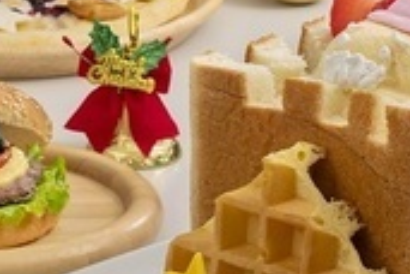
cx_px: -13
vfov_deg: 3.1
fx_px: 5068
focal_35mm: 445
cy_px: 347
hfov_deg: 4.6
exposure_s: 1/125
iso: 400
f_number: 11
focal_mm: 85
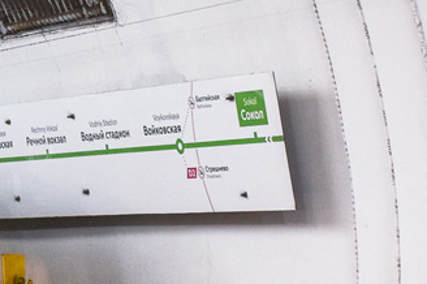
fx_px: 2441
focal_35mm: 206
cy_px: 302
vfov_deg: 6.6
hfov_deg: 9.4
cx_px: -393
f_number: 5.6
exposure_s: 1/6
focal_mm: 30
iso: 640
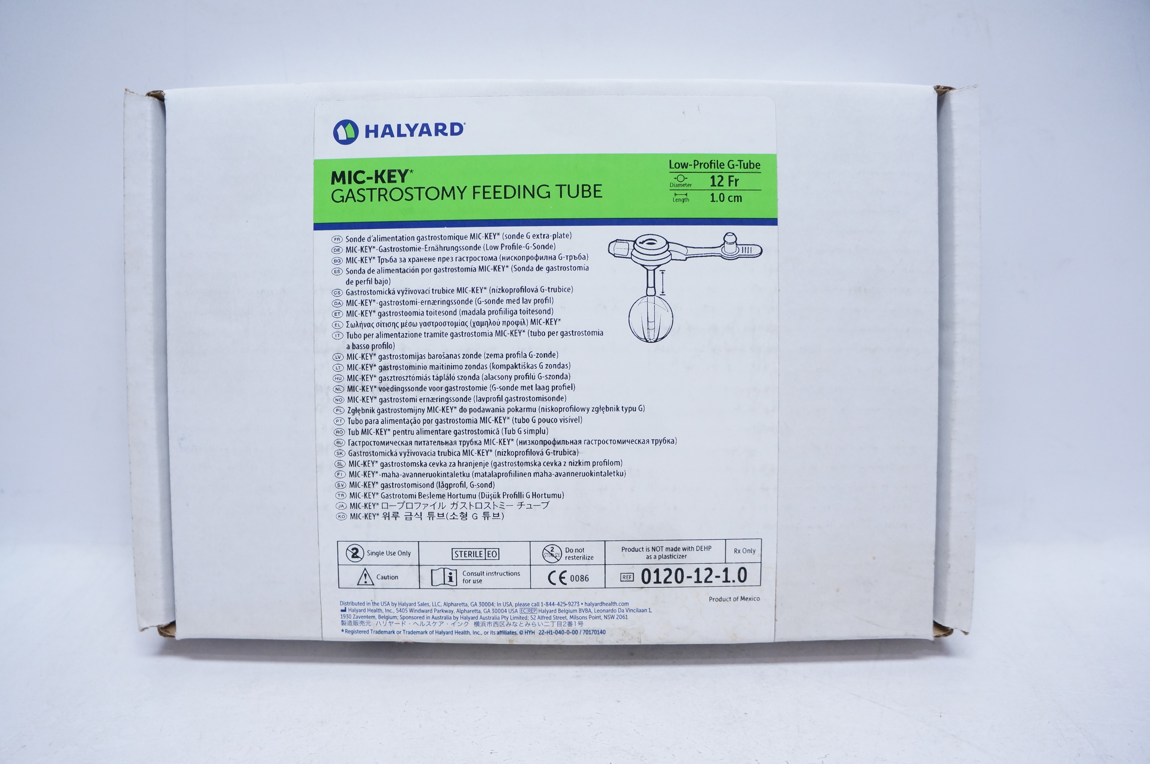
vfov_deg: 47.8
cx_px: 575
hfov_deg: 67.4
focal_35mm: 27
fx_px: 862
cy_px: 382
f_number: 4.5
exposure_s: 1/125
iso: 800
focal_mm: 18
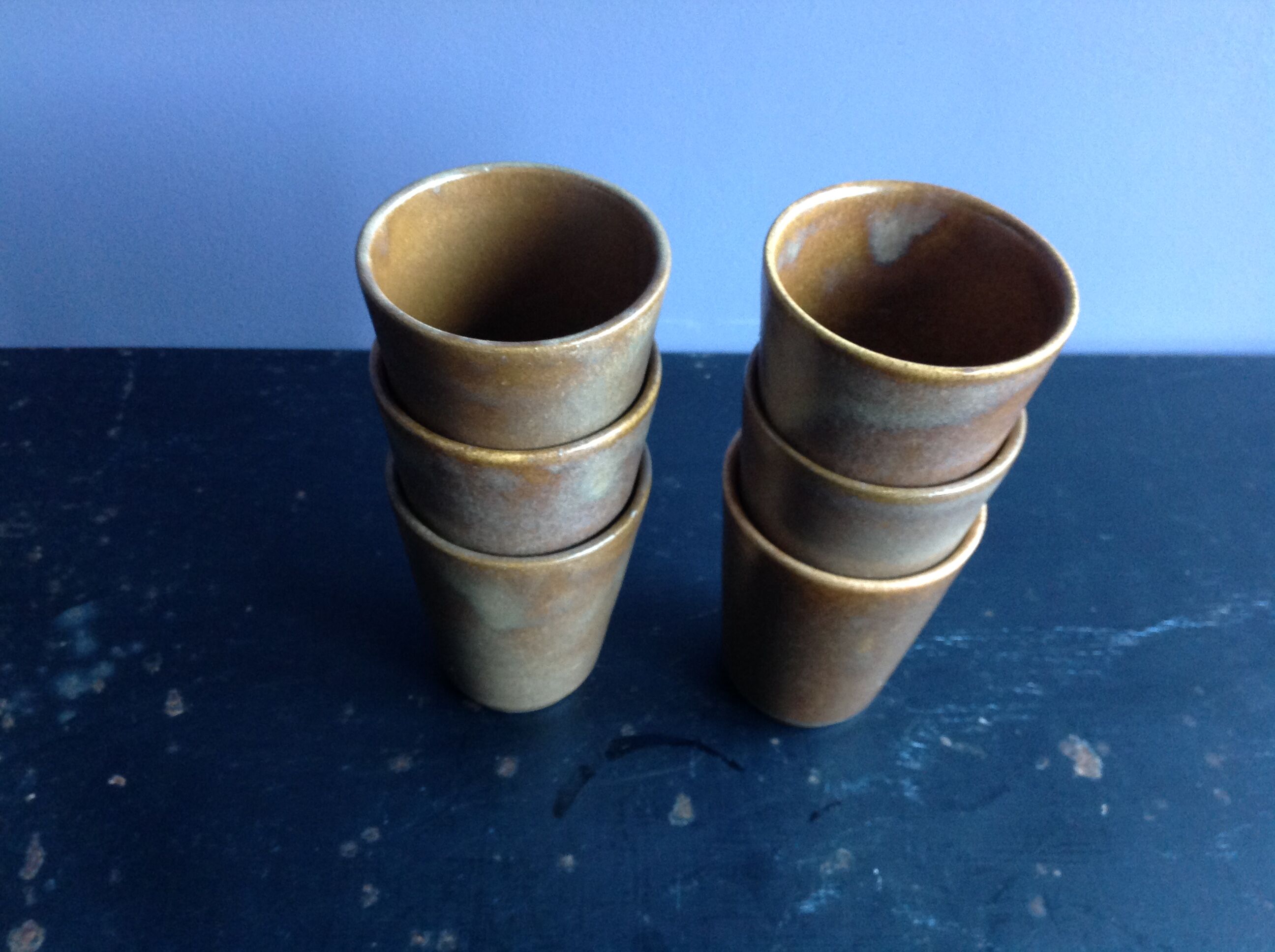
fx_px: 1287
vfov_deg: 40.6
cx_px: 638
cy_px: 476
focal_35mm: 35
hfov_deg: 52.7
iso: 250
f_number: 2.4
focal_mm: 4.28
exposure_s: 1/15
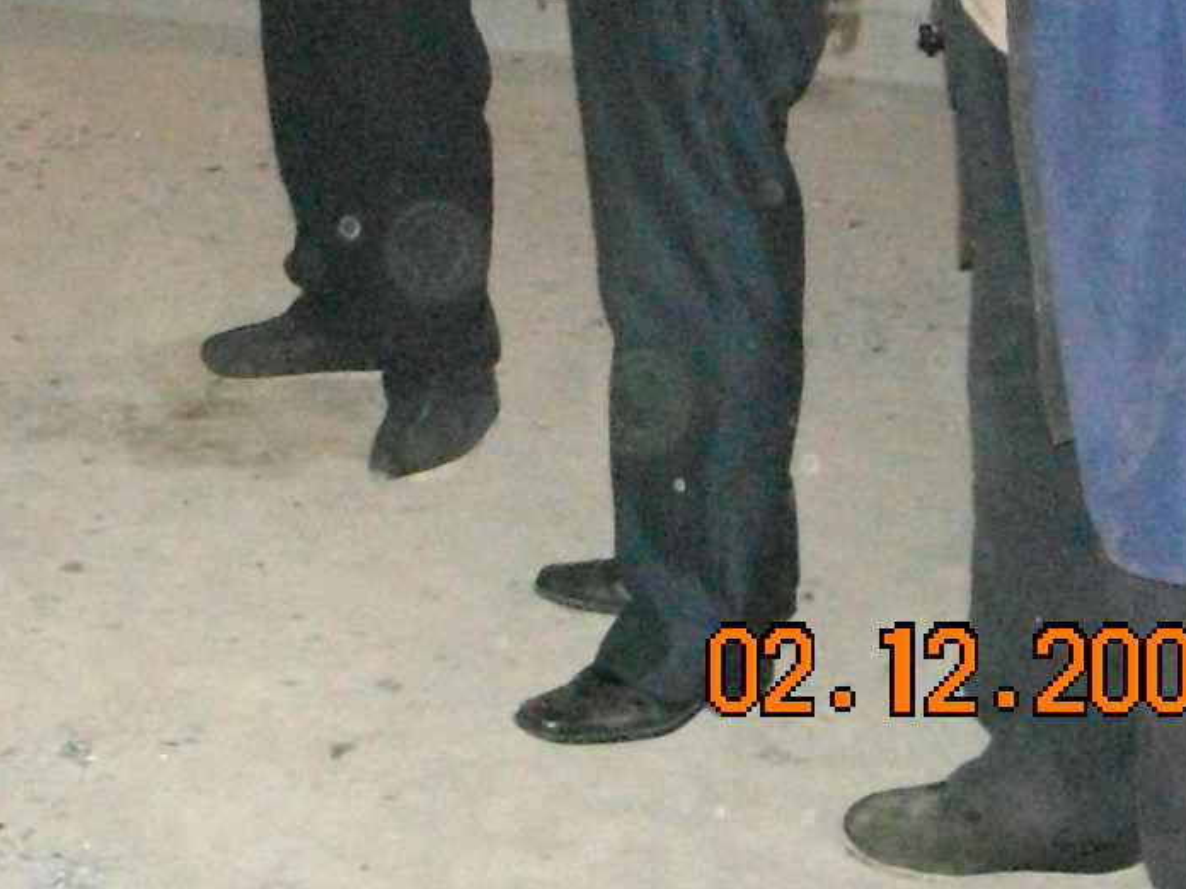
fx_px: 3529
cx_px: -17
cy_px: -363
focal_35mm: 103
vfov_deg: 13.7
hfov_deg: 18.5
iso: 1288
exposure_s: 1/60
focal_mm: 5.7
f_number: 2.8
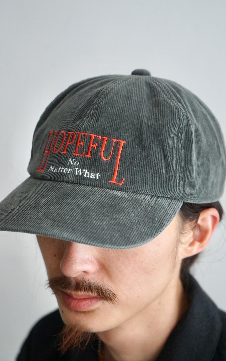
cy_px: 180
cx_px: 109
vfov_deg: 29.8
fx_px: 680
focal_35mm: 69
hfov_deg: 18.9
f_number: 5.6
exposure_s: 1/160
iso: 1600
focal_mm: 64
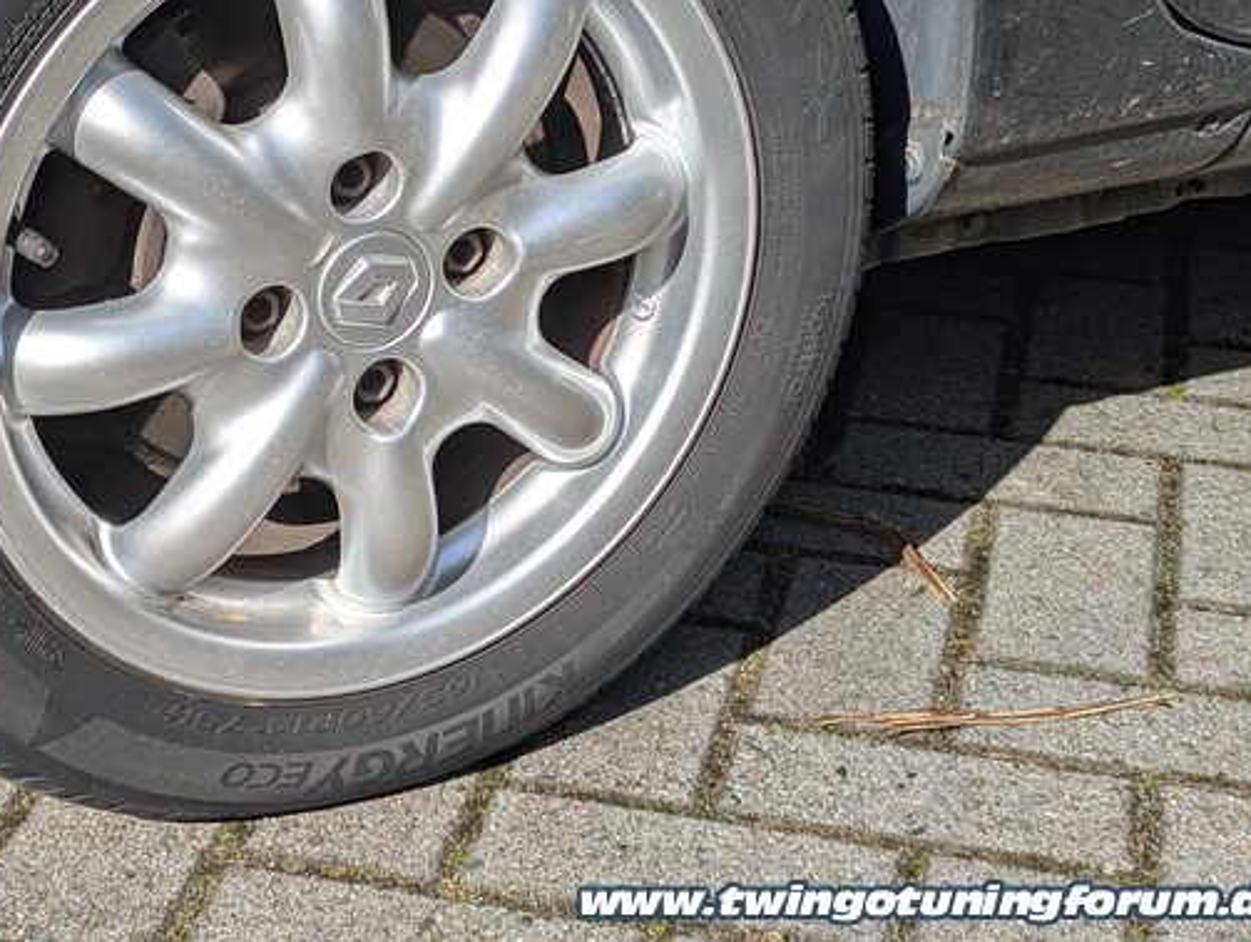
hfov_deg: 26.4
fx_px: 2643
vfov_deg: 20.1
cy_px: 242
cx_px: 381
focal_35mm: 73
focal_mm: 6.9
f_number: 1.68
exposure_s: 1/1770
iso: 21
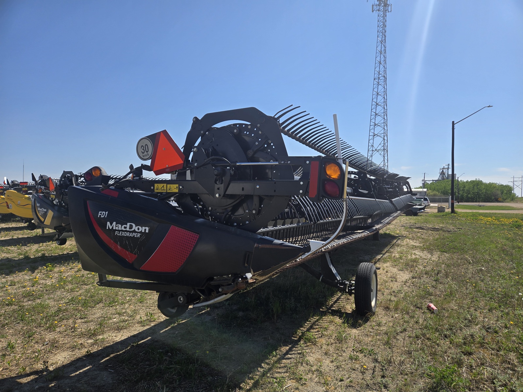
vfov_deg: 58.9
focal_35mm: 23
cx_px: 262
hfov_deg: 73.9
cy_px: 196
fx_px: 347
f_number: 1.8
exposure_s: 1/2240
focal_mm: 5.4
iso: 25
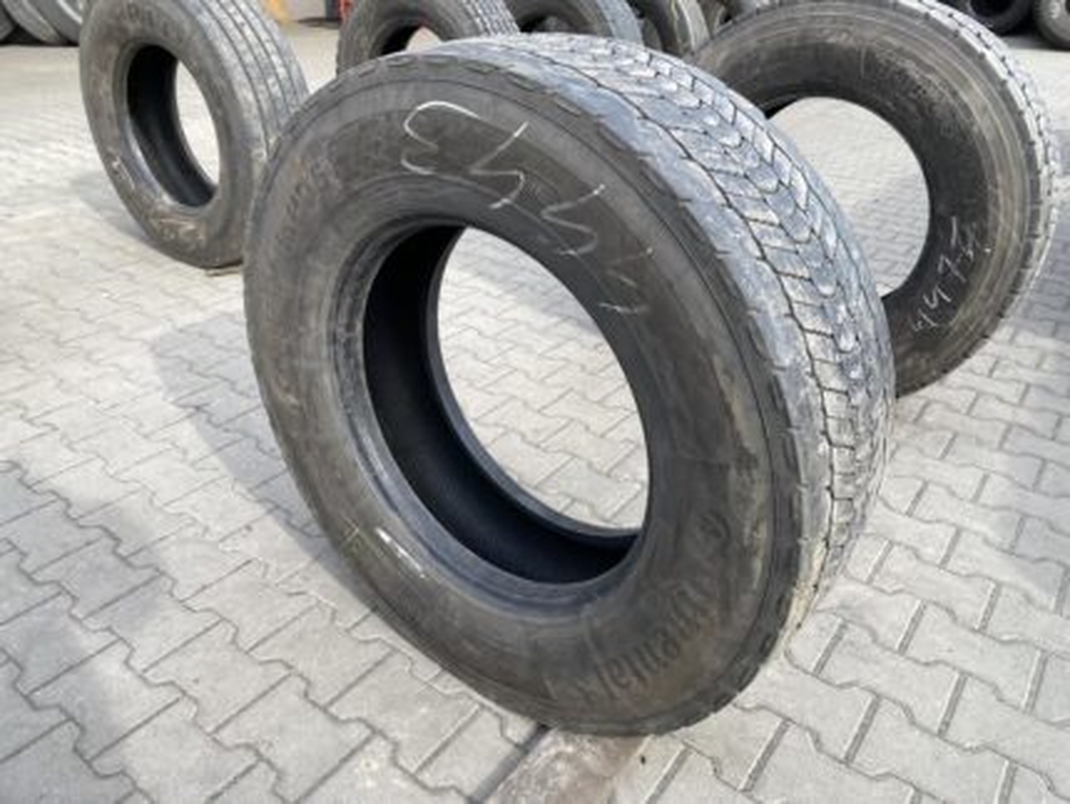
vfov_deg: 53.1
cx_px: 535
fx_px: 804
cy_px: 402
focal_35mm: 26
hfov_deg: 67.3
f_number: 1.8
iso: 32
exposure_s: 1/529
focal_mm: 4.25
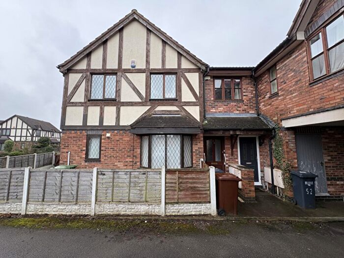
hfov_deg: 102.1
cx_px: 172
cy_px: 129
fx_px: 139
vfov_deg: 85.7
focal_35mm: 14
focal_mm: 2.22
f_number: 2.2
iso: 64
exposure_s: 1/99
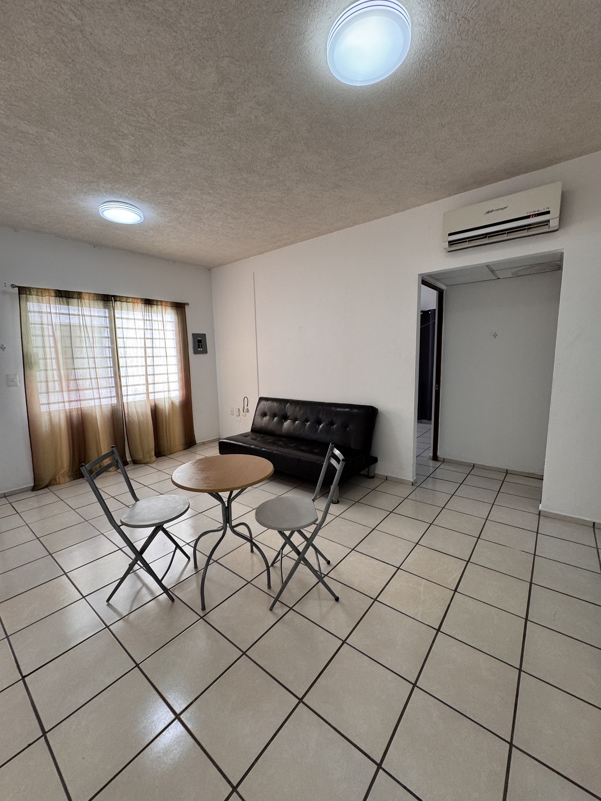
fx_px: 324
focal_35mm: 14
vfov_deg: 102.1
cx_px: 300
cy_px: 400
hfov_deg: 85.7
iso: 160
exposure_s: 1/120
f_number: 2.2
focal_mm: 2.22
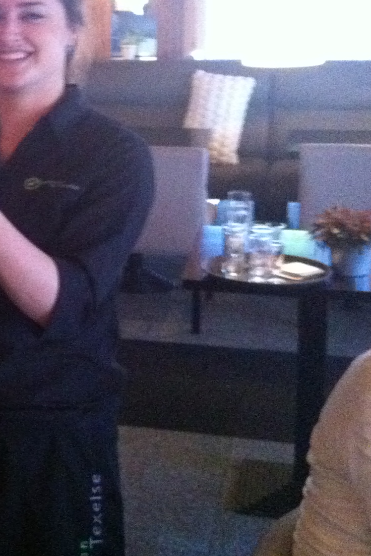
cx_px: -137
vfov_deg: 23.9
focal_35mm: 84
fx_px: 1298
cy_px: 135
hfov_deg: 15.3
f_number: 2.8
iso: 1000
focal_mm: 3.85
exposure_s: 1/15
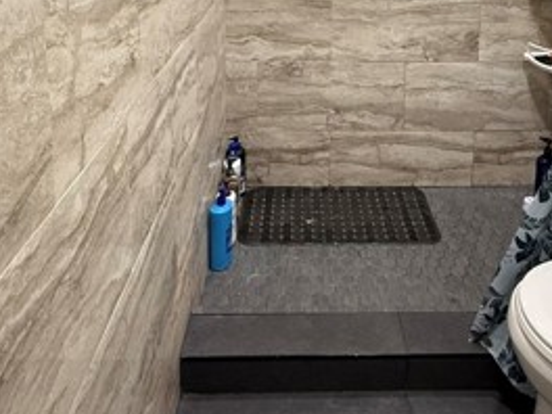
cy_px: -40
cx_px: 326
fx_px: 542
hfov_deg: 53.6
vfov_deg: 35.7
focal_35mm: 34
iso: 400
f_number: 2.2
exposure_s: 1/60
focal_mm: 2.22
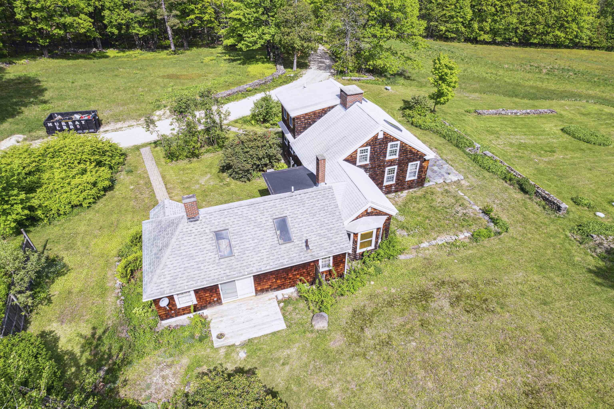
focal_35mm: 22
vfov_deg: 57.2
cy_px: 204
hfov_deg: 78.6
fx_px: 375
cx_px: 307
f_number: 2.8
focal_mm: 8.4
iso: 160
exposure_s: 1/50
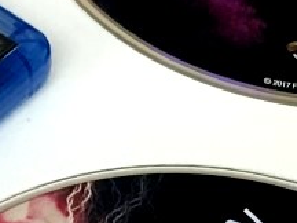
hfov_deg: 9.9
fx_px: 1656
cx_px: -143
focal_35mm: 193
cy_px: 274
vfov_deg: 7.6
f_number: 2.2
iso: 64
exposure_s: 1/17
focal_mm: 4.15
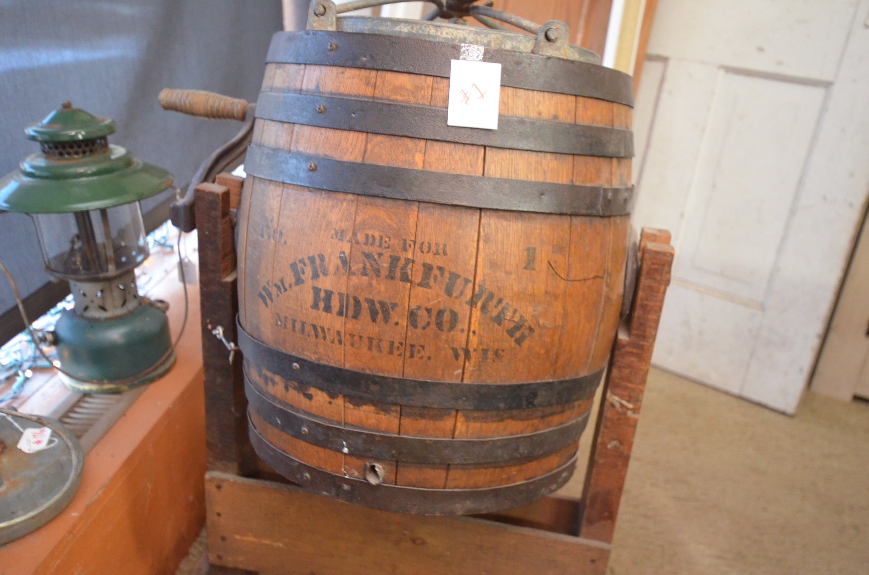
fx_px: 795
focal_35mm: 33
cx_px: 434
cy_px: 288
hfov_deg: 57.3
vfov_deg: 39.8
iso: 3200
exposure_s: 1/60
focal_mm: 22
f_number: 4.5
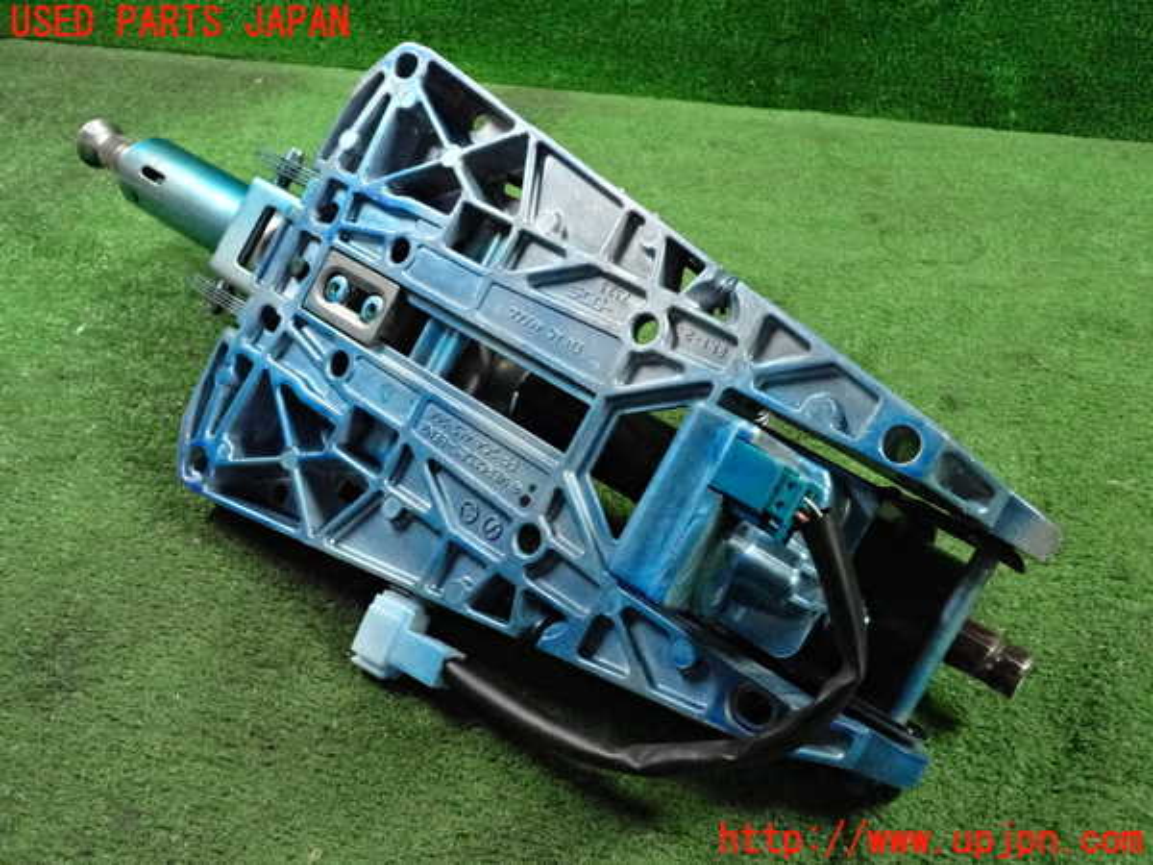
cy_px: 432
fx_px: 1066
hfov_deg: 56.8
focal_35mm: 32
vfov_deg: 44.2
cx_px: 576
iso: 3200
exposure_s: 1/125
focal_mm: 5.79
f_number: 2.4
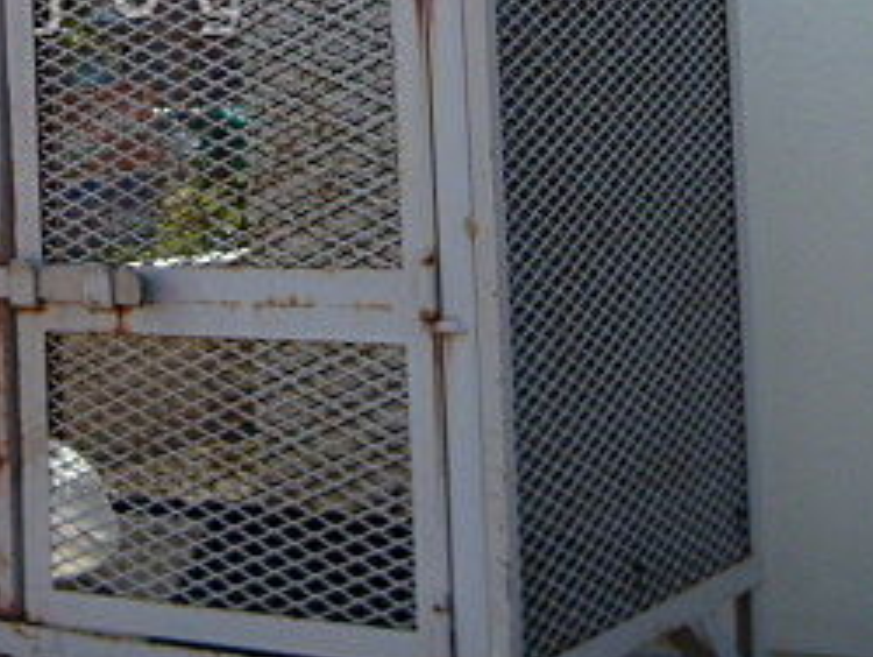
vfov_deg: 15.8
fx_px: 2322
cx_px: 21
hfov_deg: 20.7
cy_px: -7
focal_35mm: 92
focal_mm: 6.4
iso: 100
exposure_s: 1/640
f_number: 2.9
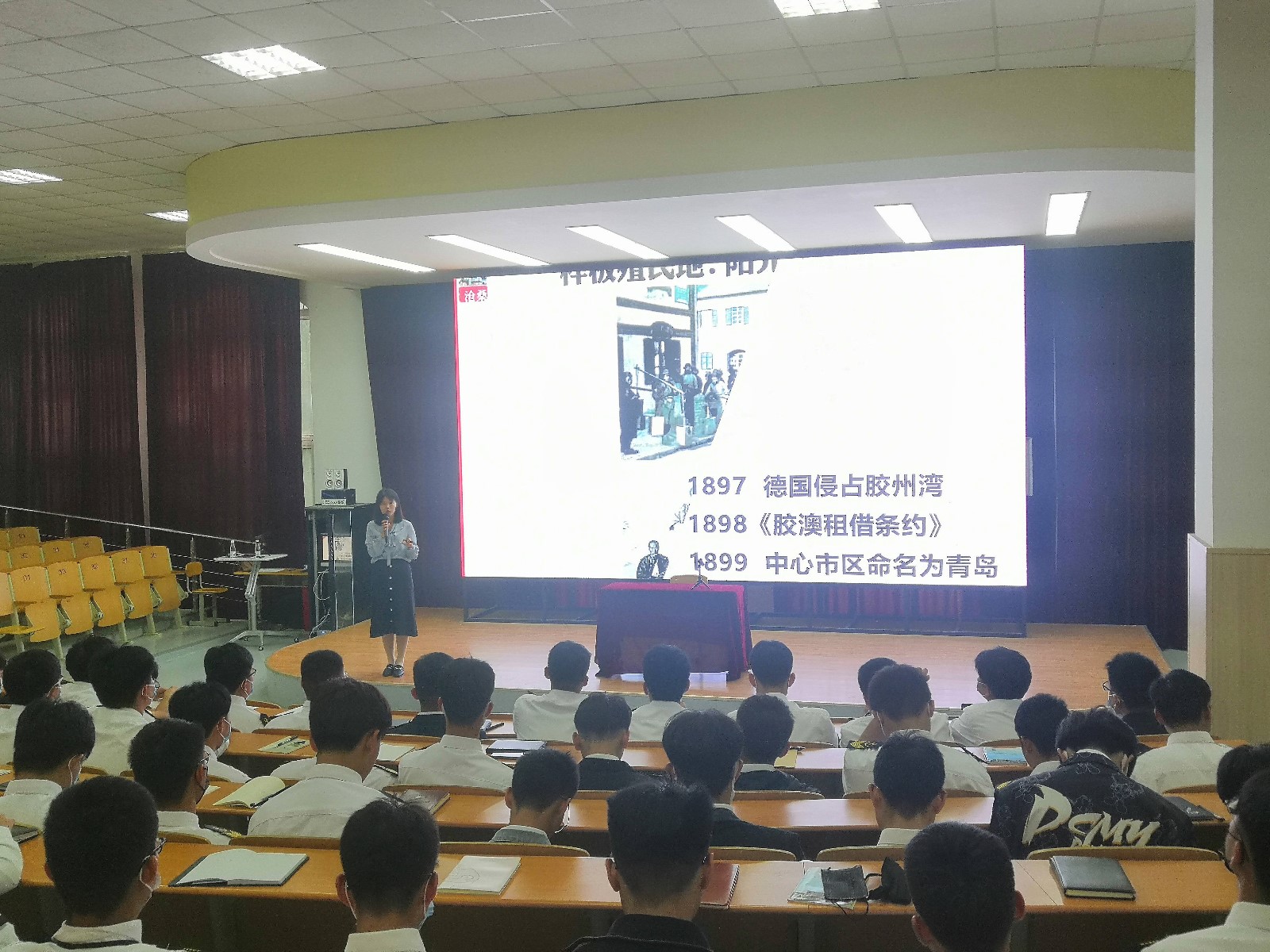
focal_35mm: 33
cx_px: 635
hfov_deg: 55.4
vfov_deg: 42.9
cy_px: 476
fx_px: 1211
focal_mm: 3.95
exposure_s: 1/50
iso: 100
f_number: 1.8
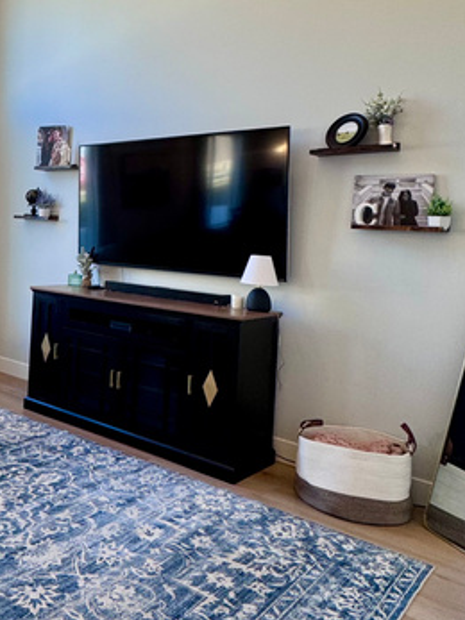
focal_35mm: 31
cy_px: 229
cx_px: -16
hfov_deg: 39.2
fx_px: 556
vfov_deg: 57.6
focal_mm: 2.22
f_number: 2.2
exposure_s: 1/120
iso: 80
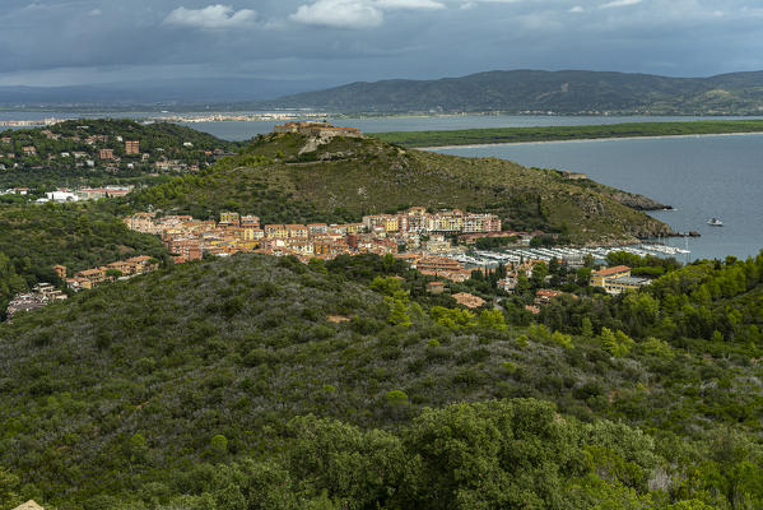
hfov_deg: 36.9
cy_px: 255
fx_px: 1145
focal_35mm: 54
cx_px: 382
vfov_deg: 25.1
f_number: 9
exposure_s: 1/250
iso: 100
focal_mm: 54
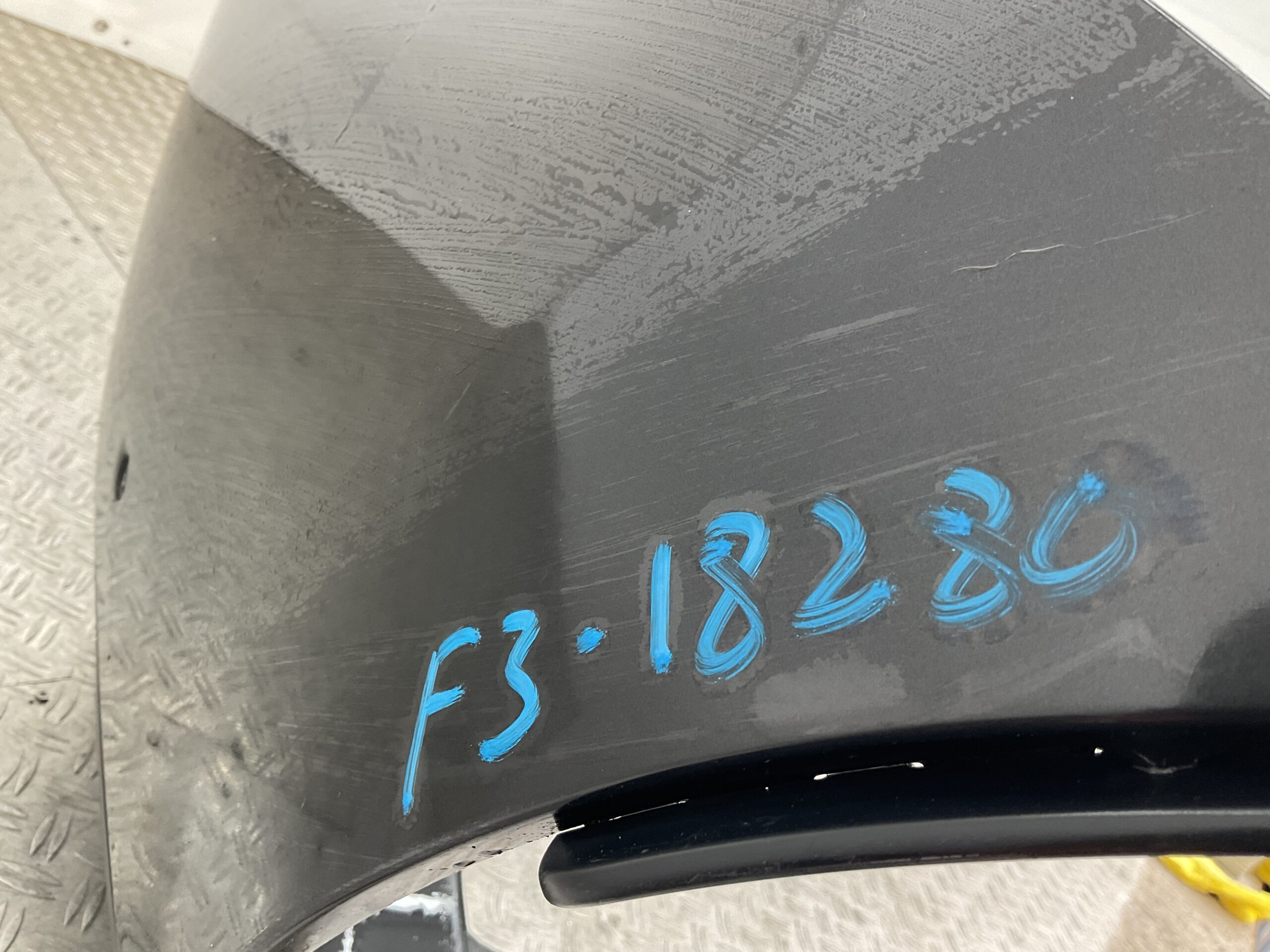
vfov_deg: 48.2
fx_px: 1064
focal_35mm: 29
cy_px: 476
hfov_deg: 61.7
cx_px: 635
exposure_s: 1/60
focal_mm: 3
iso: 64
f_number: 1.8
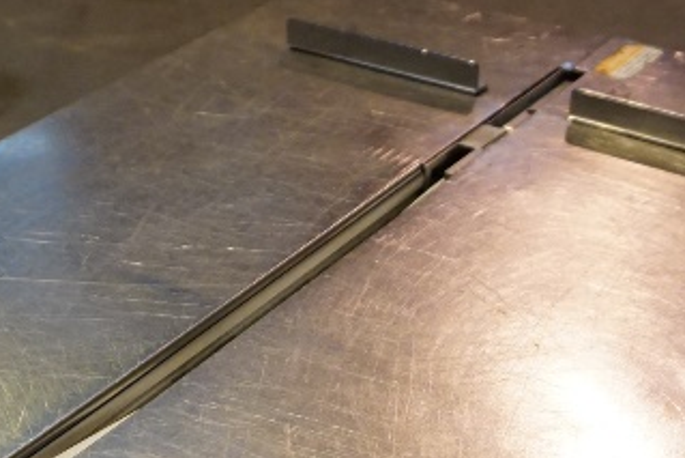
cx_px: 251
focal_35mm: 77
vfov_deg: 17.2
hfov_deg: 26.2
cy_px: 485
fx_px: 1466
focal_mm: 16
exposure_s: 1/160
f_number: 3.5
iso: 2500
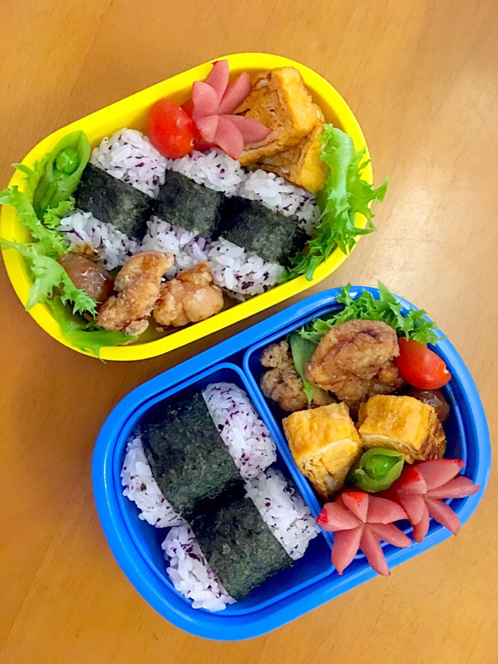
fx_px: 556
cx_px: 249
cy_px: 332
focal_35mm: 29
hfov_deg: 48.2
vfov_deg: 61.7
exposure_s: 1/15
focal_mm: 4.15
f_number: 2.2
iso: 320
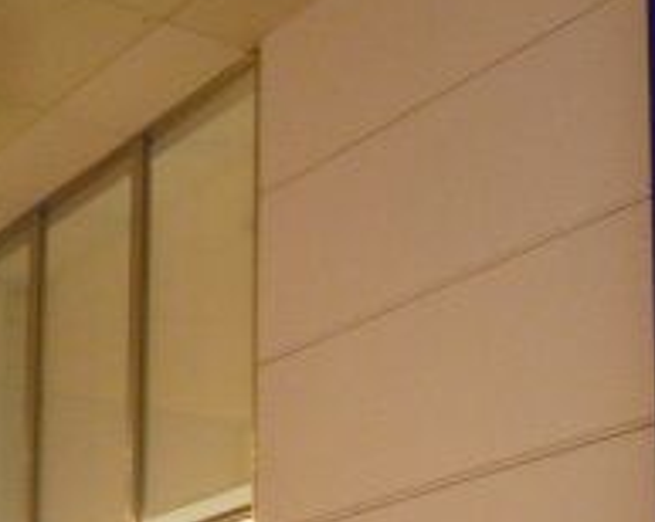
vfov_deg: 17.8
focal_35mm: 81
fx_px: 1569
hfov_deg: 21.8
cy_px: 664
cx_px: 794
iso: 400
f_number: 2.8
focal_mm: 4.5
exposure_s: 1/20
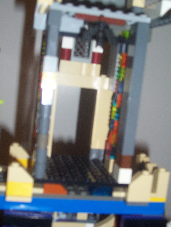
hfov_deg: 27.5
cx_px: 86
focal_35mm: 53
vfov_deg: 36.2
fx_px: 349
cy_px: 114
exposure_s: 1/60
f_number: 3.4
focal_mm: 8.6
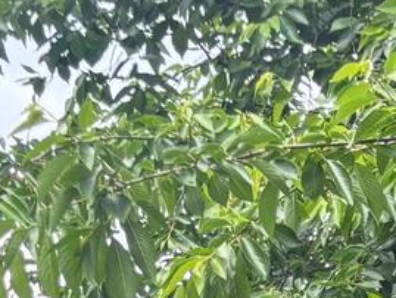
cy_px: 1102
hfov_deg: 9.3
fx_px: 2266
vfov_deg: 6.4
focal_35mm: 198
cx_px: 810
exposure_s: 1/211
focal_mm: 5.96
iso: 40
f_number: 1.6
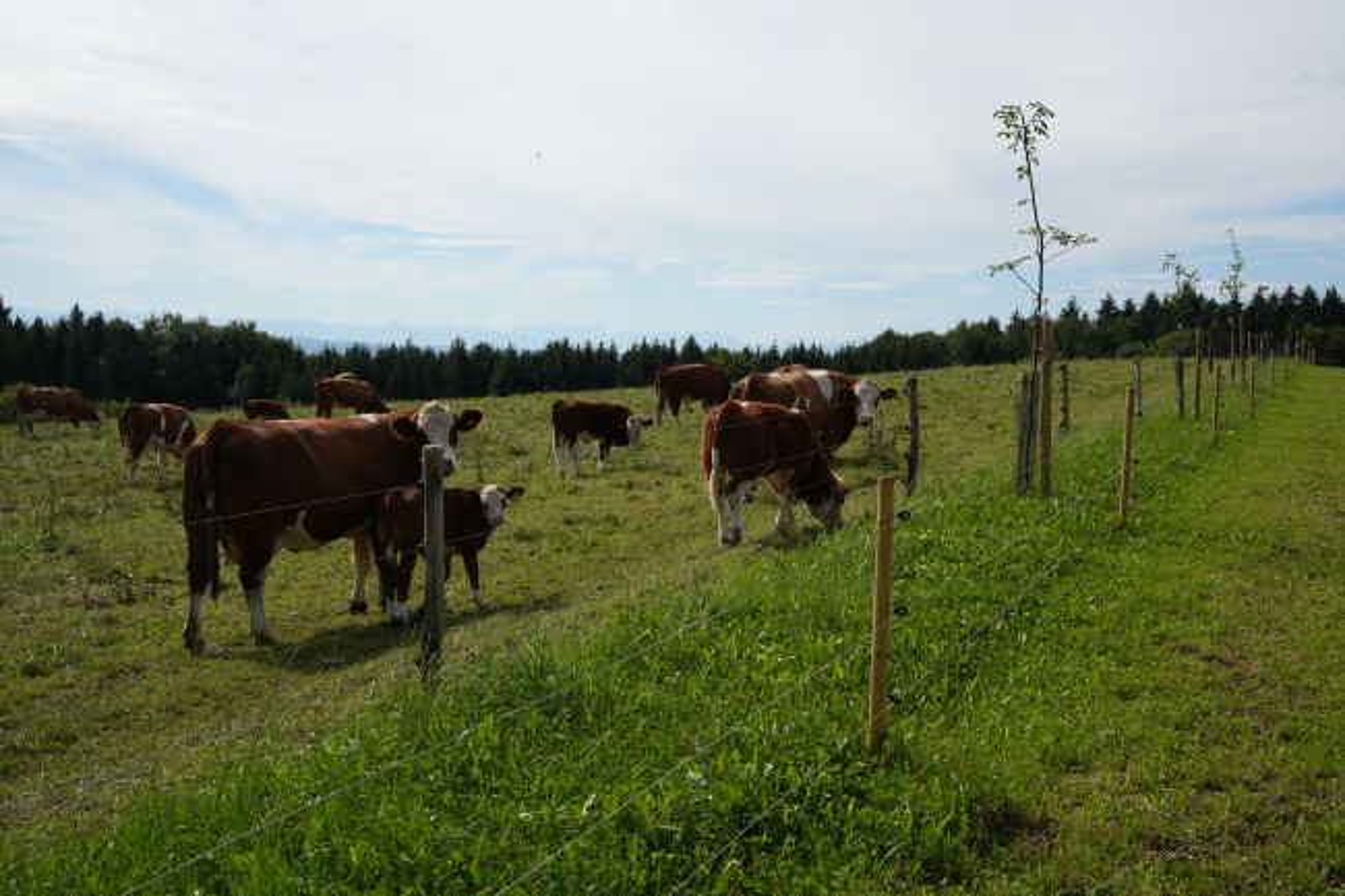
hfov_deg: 47.6
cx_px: 672
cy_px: 448
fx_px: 1524
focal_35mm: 41
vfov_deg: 32.8
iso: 100
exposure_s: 1/200
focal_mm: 40.8
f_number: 11
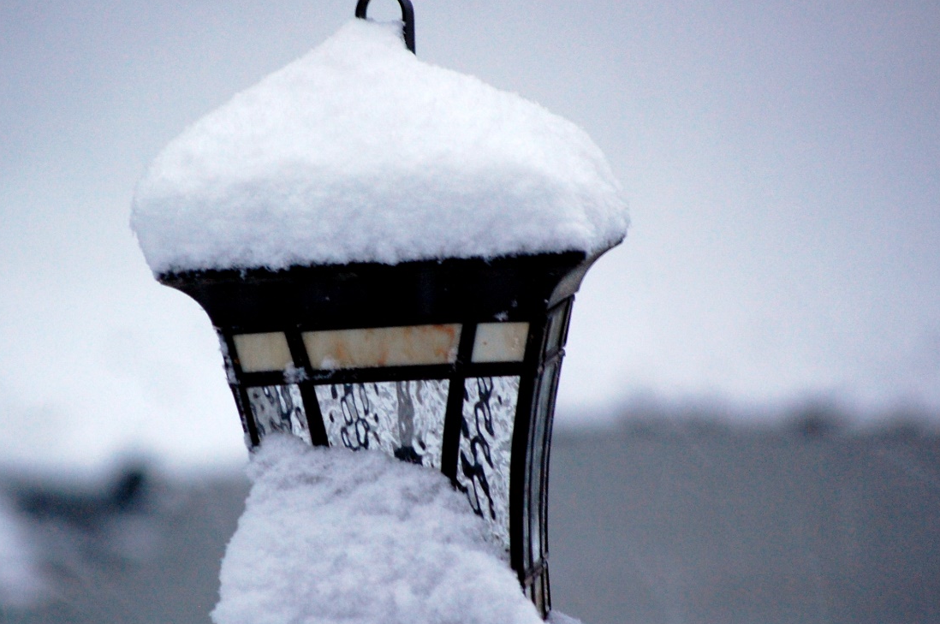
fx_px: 8553
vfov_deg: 4.2
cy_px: 328
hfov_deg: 6.3
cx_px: 354
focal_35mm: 328
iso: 800
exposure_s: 1/20
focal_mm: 150
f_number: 5.3
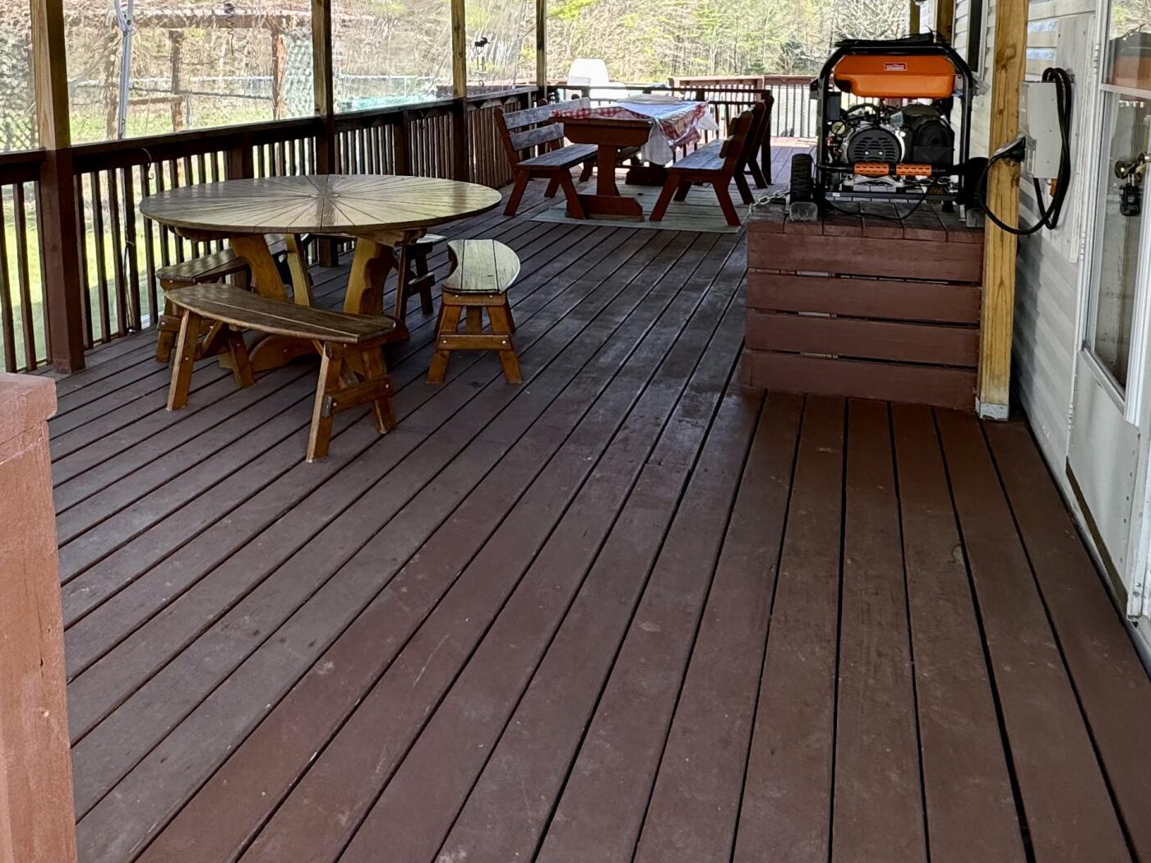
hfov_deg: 59.6
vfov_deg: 44.6
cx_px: 476
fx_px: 998
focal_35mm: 30
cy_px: 176
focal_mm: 2.22
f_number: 2.2
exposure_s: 1/127
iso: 40
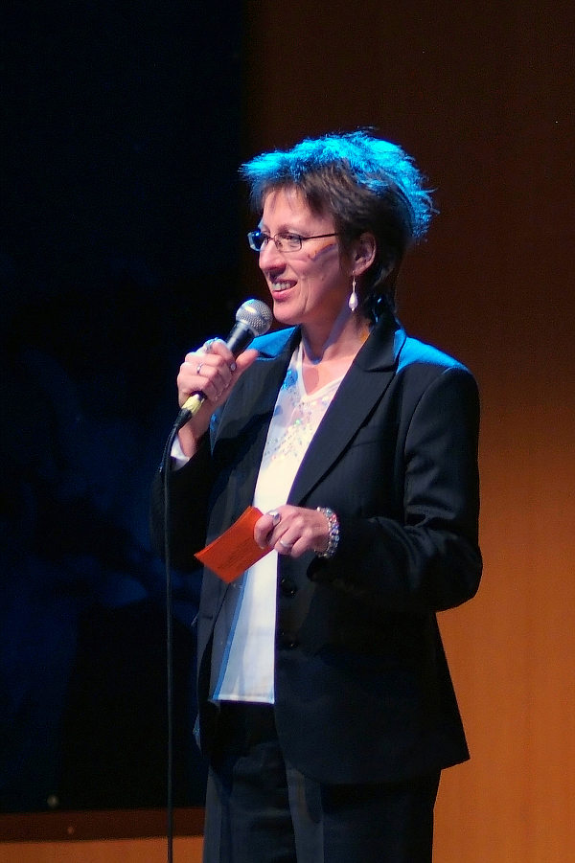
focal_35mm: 128
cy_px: 432
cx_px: 288
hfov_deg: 10.7
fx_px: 3069
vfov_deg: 16.0
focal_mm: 85
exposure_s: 1/90
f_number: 1.8
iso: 800
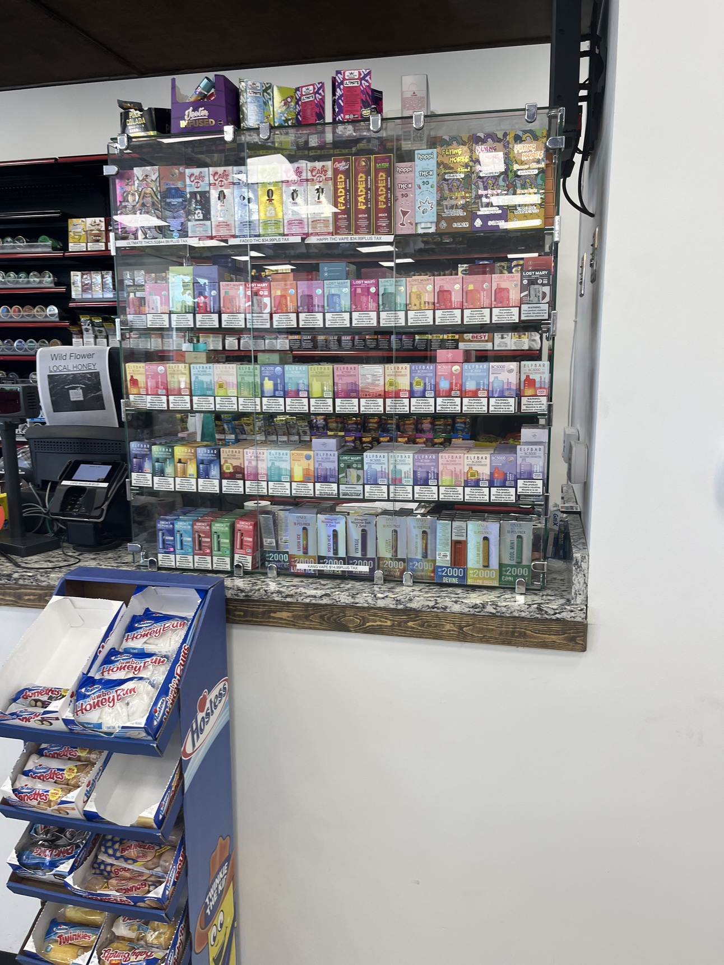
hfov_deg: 53.1
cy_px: 482
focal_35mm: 26
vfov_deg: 67.3
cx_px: 362
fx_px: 725
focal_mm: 5.1
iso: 80
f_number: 1.6
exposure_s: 1/120
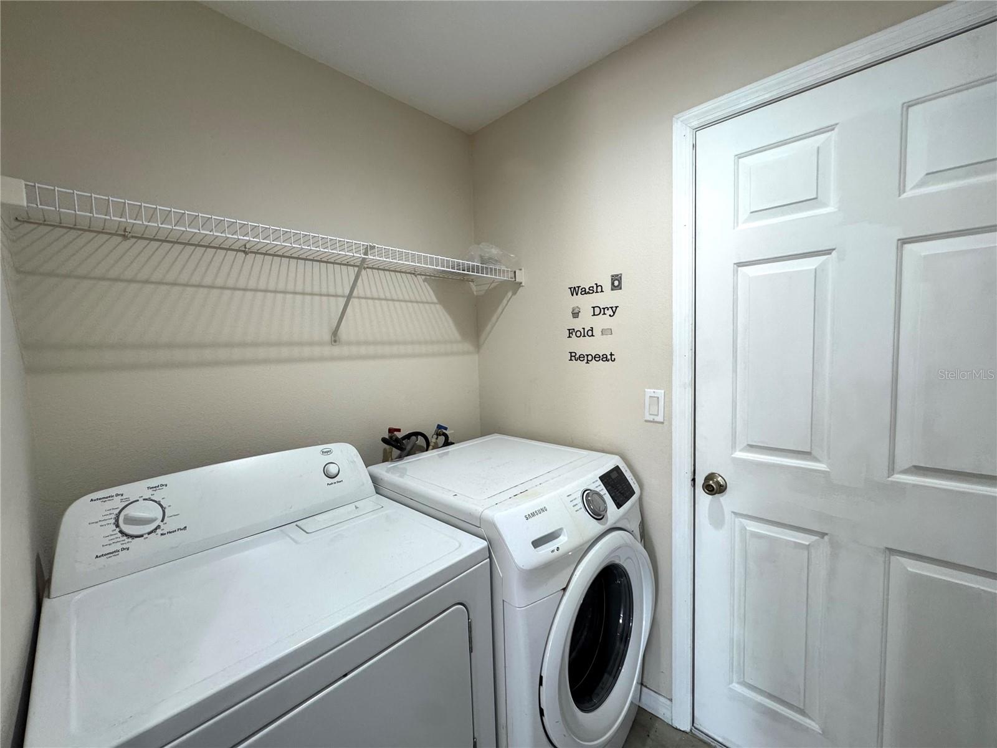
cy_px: 374
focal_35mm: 14
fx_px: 403
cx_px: 498
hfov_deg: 102.1
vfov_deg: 85.7
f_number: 2.2
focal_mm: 2.22
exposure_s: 1/120
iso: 200
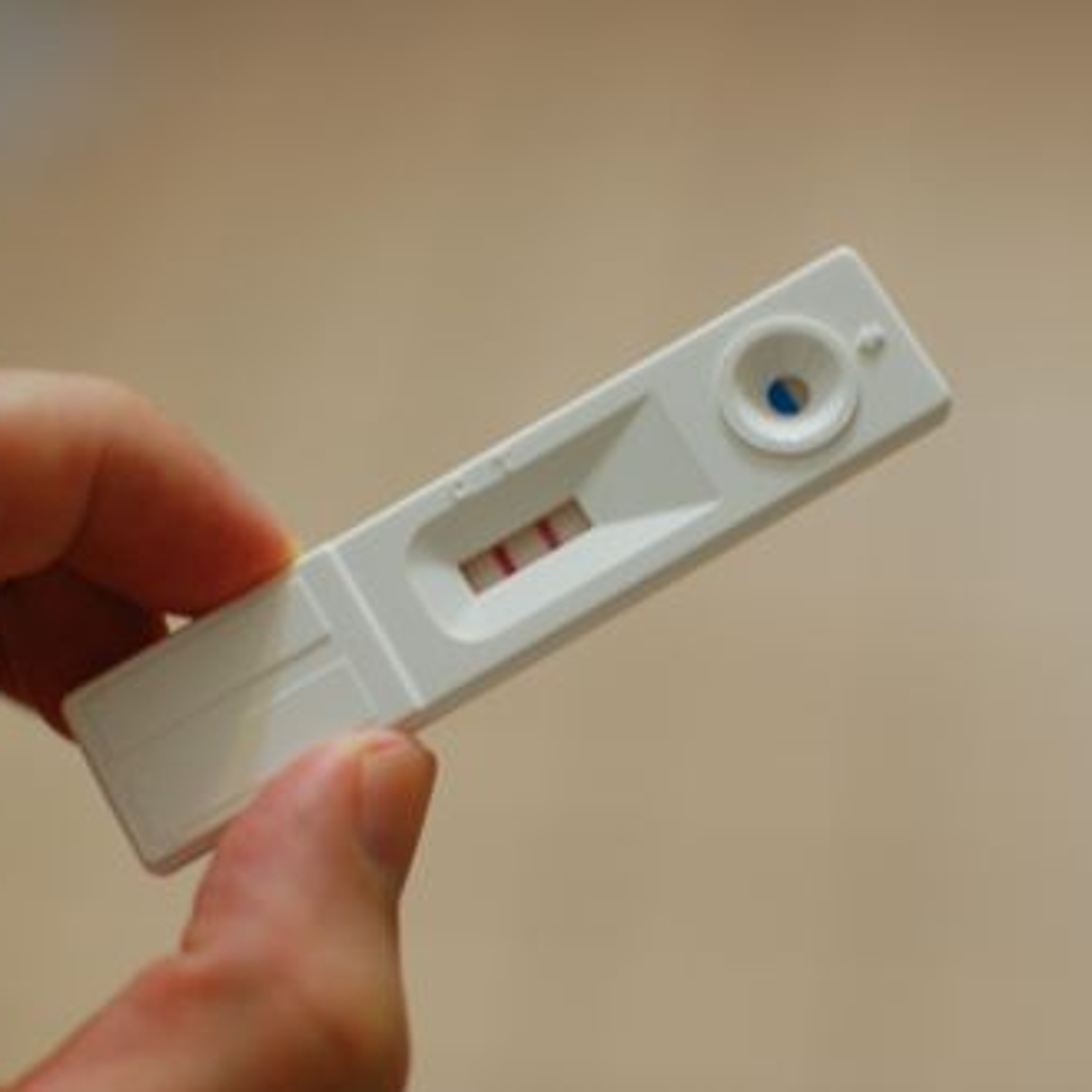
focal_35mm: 68
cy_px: 548
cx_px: 518
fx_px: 2414
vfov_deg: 25.5
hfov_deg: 25.5
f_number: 2.8
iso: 800
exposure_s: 1/30
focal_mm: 35
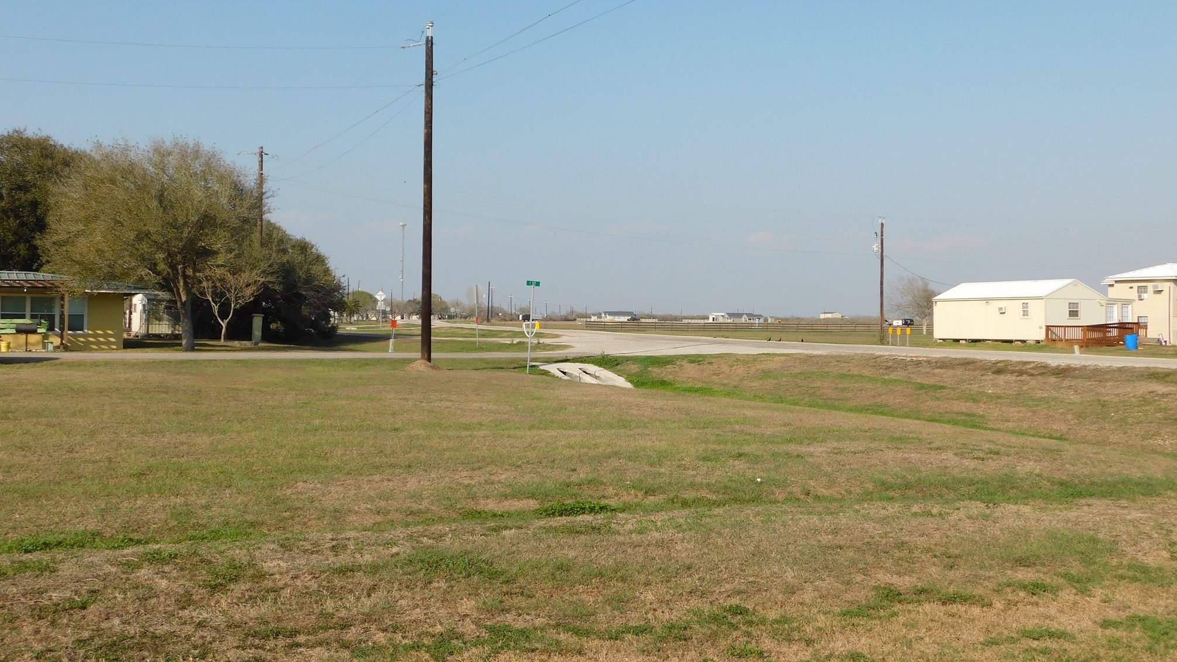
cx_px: 581
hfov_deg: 50.5
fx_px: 1249
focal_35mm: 40
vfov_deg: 29.7
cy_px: 302
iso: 125
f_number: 7
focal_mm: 6.3
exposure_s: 1/400
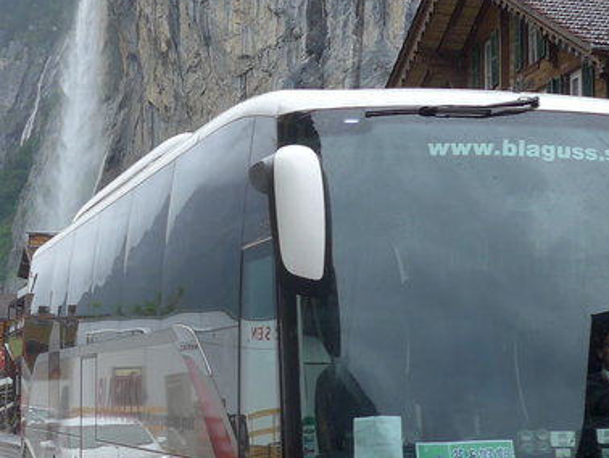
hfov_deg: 21.3
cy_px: 281
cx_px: 335
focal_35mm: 92
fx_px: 1620
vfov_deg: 16.1
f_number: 2.8
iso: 80
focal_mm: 6
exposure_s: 1/500
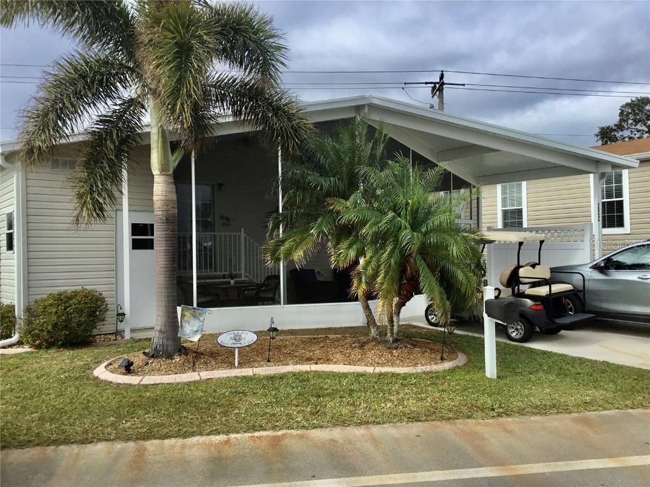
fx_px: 582
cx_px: 325
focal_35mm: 31
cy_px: 244
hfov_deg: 58.4
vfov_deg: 45.4
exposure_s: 1/1235
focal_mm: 3.3
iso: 25
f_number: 2.4
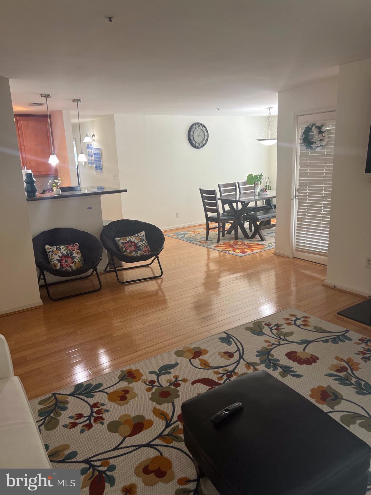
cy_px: 248
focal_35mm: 26
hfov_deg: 53.1
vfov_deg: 67.3
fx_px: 372
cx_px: 186
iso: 80
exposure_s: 1/60
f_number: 1.5
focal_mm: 5.7
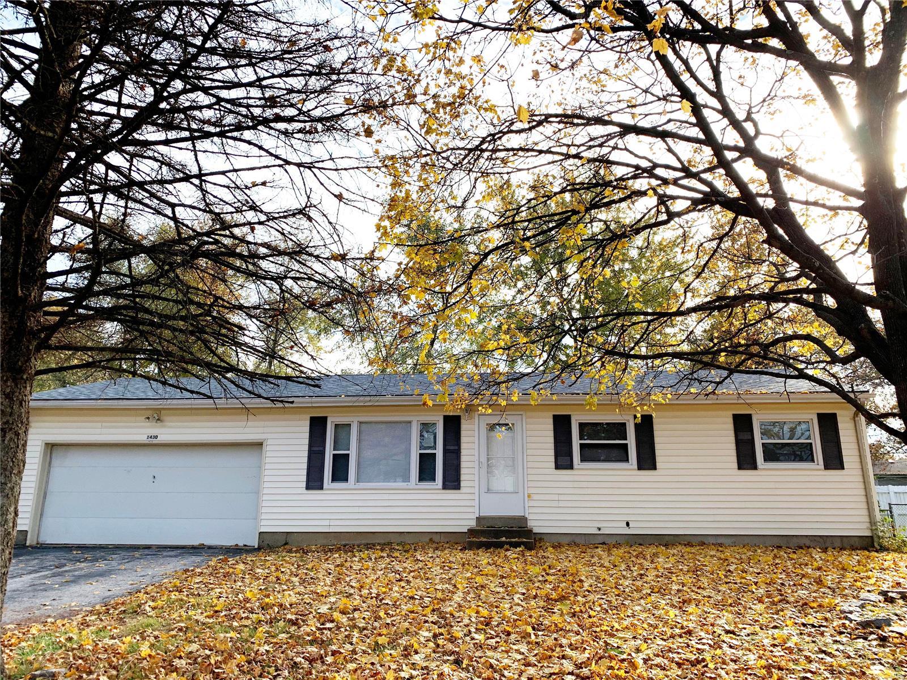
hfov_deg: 67.3
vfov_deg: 53.1
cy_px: 340
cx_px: 454
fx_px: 681
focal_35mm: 26
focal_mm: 4.25
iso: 25
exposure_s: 1/2257
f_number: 1.8
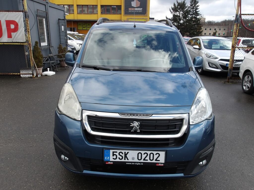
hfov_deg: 65.3
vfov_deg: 51.4
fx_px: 198
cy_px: 95
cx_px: 127
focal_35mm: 27
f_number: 3
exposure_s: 1/486
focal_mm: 4.9
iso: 100
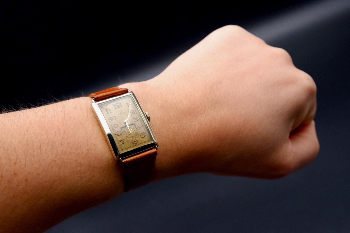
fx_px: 457
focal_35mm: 47
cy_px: 116
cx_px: 175
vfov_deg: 28.6
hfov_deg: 41.9
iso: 6400
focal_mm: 31.5
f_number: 6.4
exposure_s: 1/4000
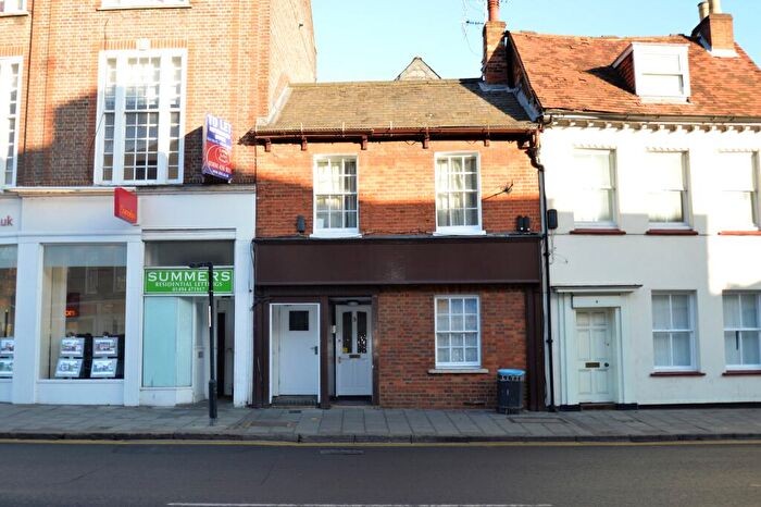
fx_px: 666
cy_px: 254
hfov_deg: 59.5
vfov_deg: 41.7
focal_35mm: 32
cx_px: 380
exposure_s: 1/125
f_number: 4.5
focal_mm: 21
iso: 140
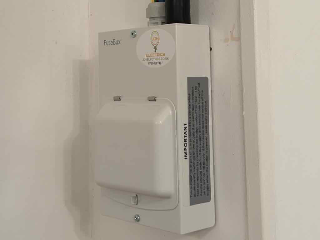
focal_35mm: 48
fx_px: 444
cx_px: 160
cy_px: 120
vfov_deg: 30.3
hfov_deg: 39.7
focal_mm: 6.76
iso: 160
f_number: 1.78
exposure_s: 1/50
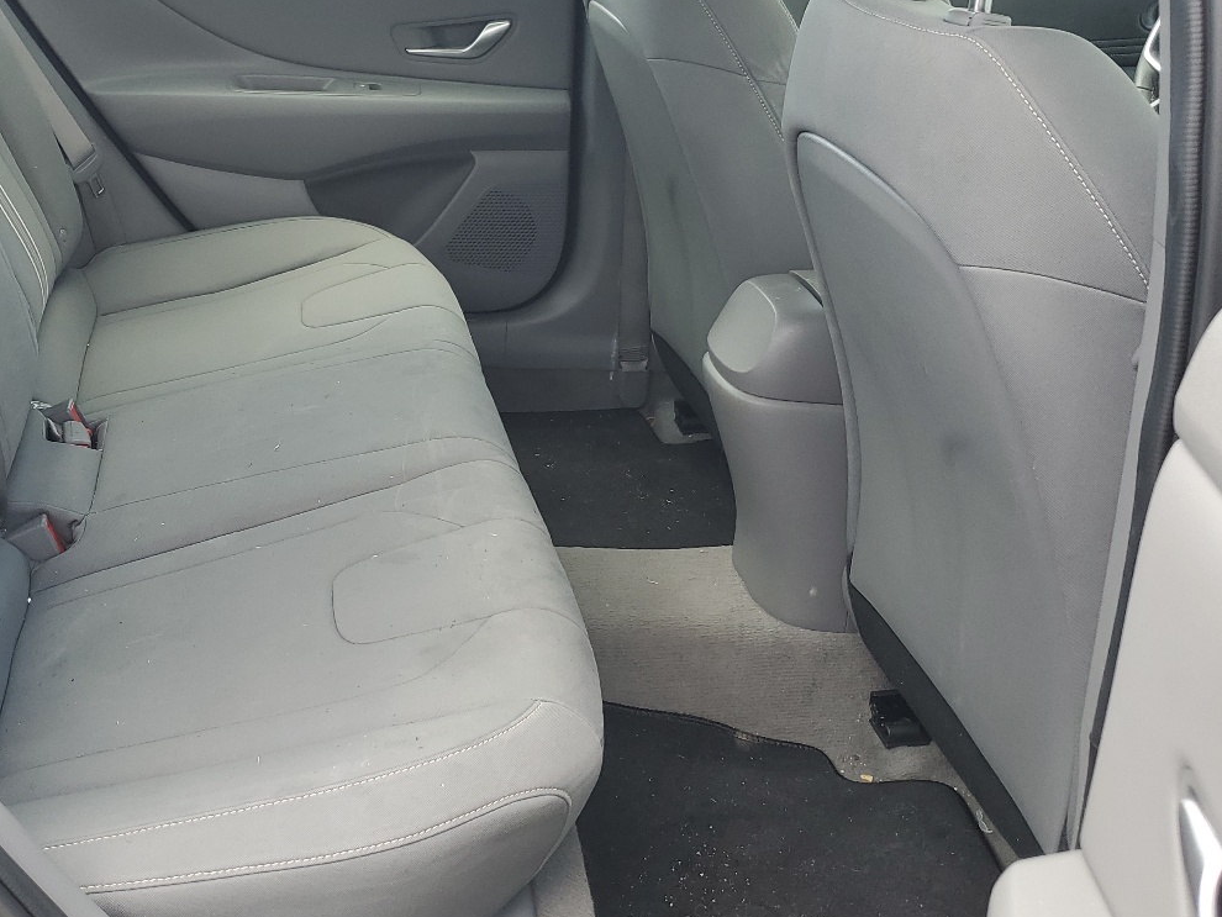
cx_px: 412
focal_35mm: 42
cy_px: 401
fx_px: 1483
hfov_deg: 44.2
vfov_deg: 34.3
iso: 50
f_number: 1.5
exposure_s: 1/227
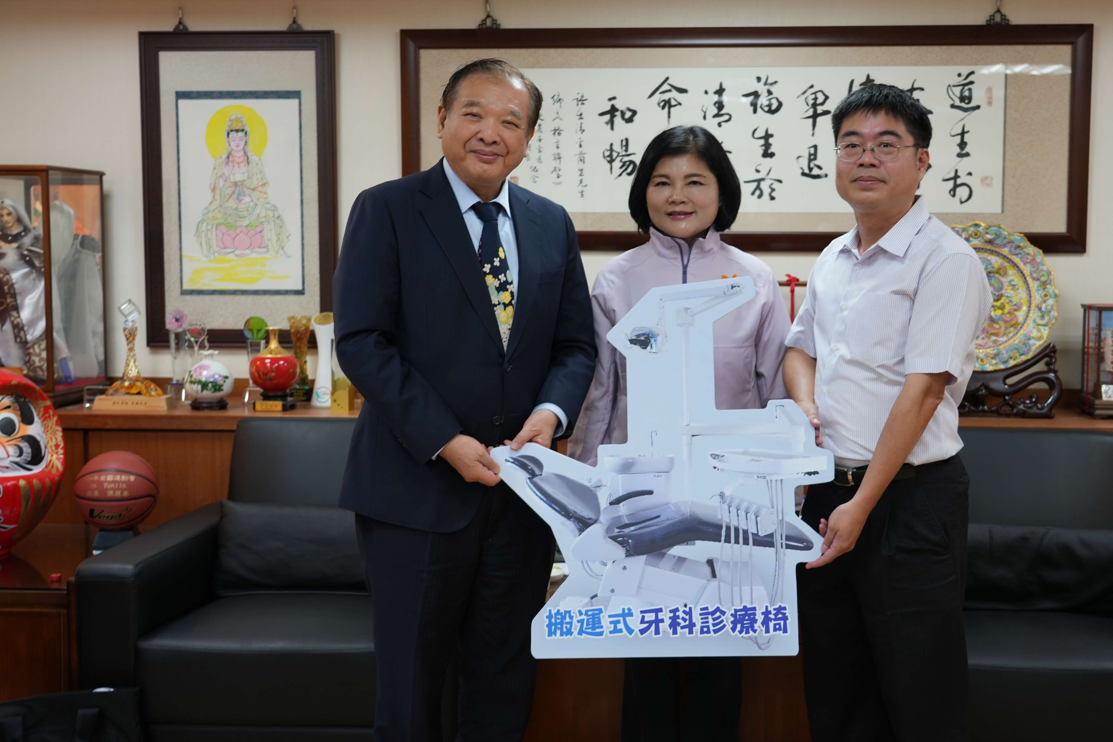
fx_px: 1329
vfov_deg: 31.2
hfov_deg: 45.3
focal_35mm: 43
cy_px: 342
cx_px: 645
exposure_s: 1/40
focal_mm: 37
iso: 320
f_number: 4
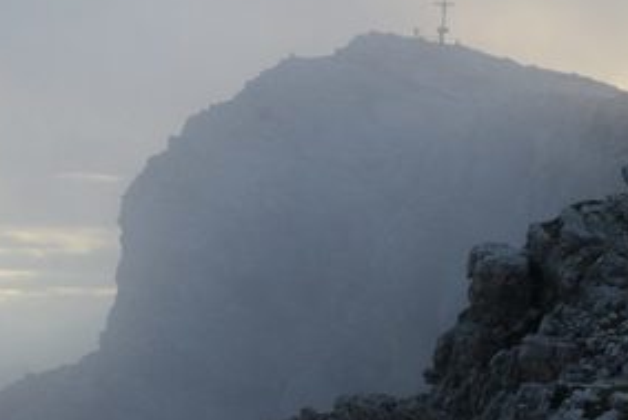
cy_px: 192
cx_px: 606
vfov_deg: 6.7
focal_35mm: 206
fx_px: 3596
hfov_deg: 9.9
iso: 400
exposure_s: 1/20
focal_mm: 65
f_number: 10
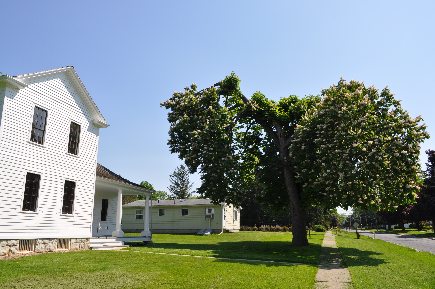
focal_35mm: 27
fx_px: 326
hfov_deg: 67.4
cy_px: 144
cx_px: 218
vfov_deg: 47.8
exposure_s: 1/400
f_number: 10
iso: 200
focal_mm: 18
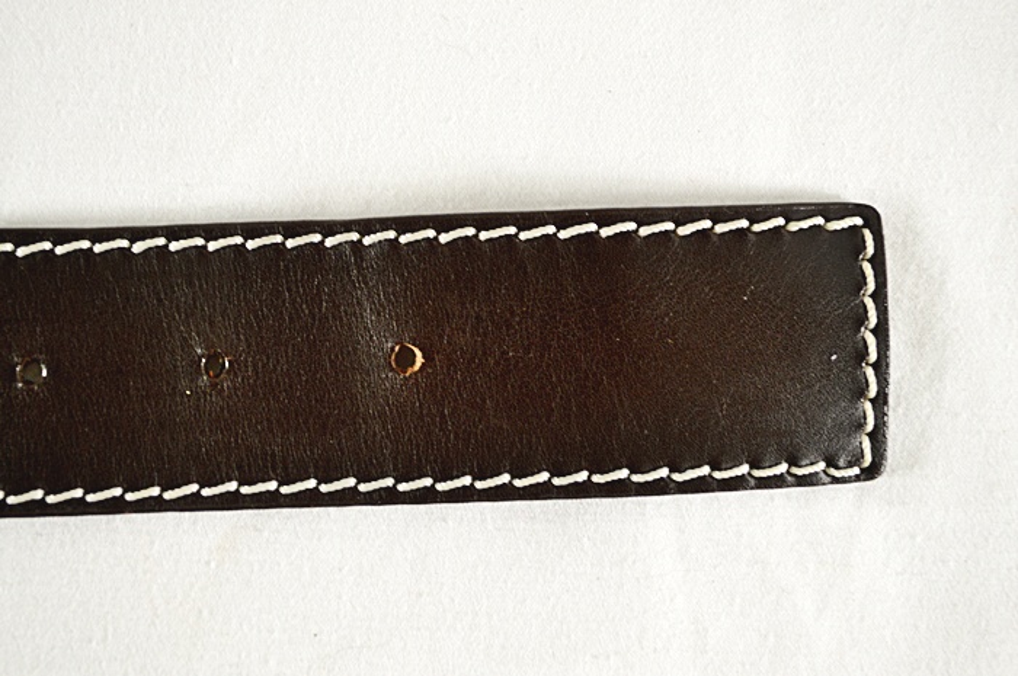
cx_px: 509
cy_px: 338
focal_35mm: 54
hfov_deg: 36.9
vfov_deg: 25.0
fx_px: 1525
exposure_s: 1/30
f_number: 5
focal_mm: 36
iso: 400
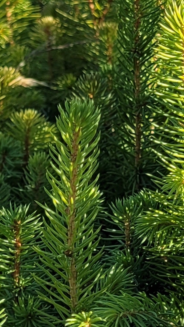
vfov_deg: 14.1
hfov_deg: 8.0
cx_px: 141
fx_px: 1317
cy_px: 93
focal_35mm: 152
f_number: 1.8
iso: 40
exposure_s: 1/1205
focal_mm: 5.4
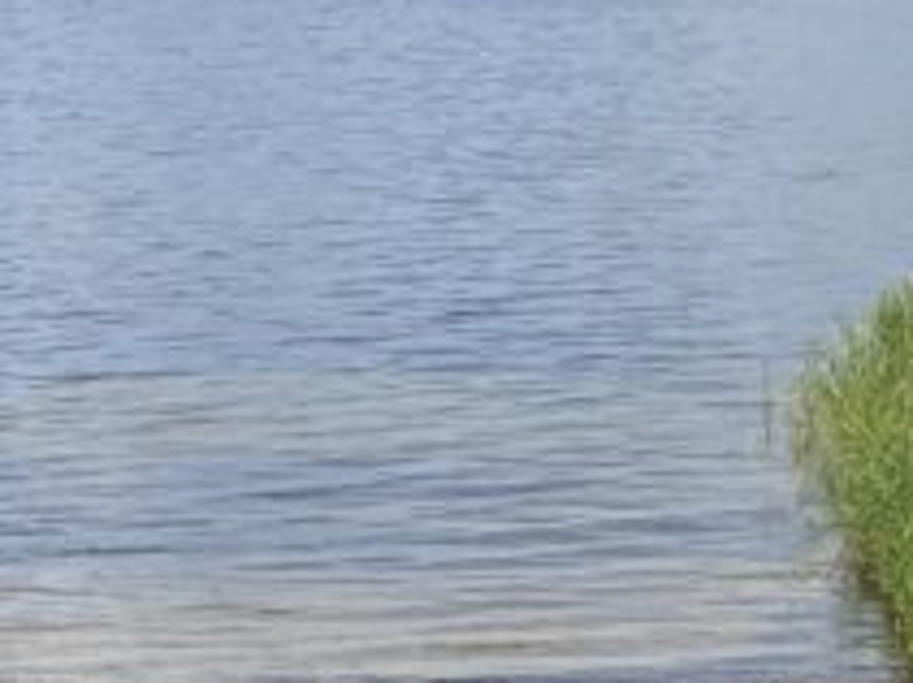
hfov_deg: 13.0
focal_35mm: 148
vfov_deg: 9.9
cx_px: -143
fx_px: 3901
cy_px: -82
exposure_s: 1/4608
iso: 32
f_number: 1.8
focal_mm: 4.25
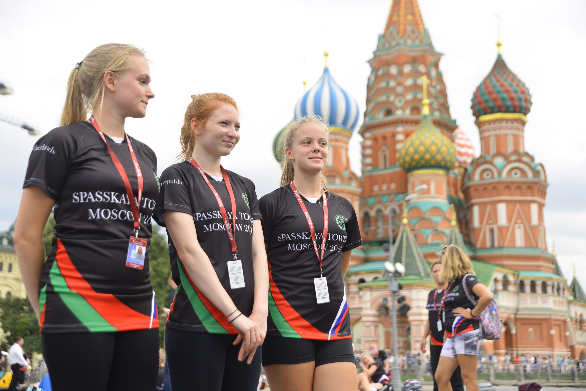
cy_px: 196
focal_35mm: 50
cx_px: 293
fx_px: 814
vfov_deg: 27.0
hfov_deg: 39.6
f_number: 3.5
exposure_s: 1/640
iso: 100
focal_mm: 50
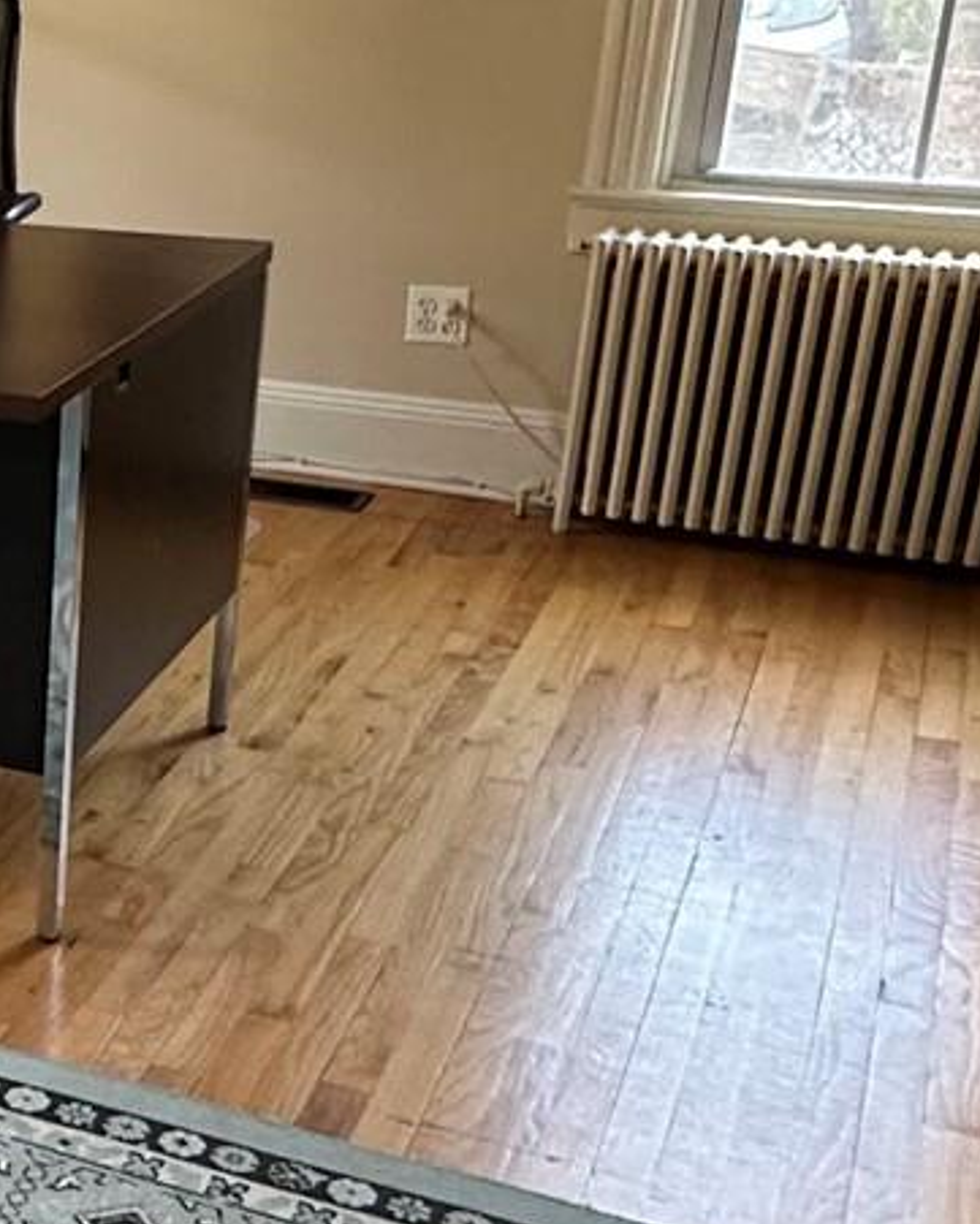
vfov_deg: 30.5
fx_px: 2247
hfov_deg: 21.5
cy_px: 646
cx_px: -402
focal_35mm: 62
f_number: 2.2
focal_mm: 2.22
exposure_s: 1/61
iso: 320
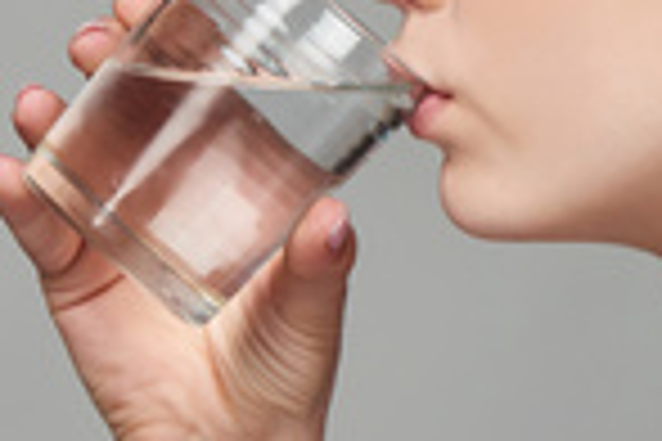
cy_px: 178
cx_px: 27
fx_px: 9212
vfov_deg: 2.7
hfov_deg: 4.1
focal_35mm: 501
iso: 100
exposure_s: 1/200
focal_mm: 105
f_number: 8
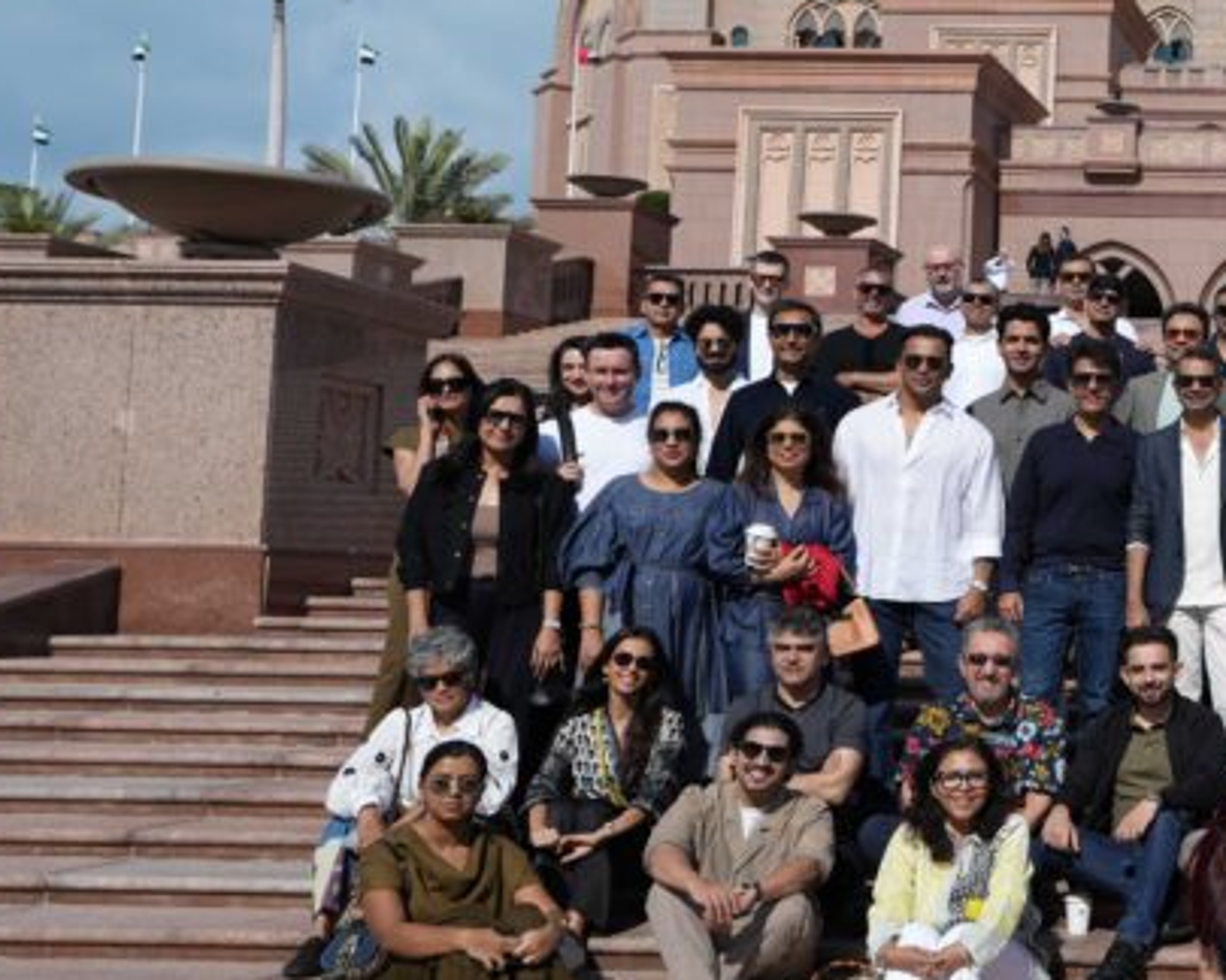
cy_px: 452
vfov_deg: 26.7
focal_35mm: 57
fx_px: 2068
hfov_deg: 28.3
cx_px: 1508
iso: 100
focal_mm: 24
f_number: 5
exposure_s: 1/1250
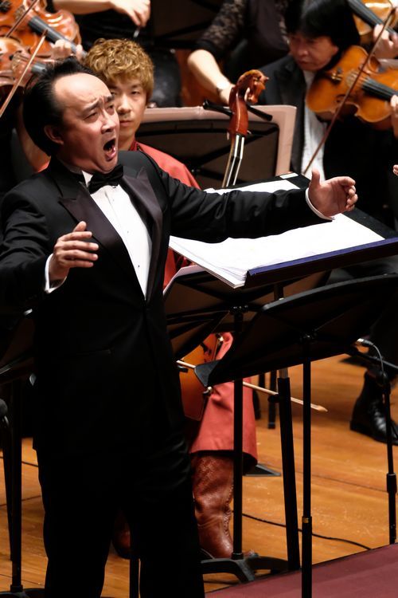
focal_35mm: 468
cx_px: 199
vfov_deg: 4.4
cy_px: 299
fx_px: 7760
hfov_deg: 2.9
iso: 3200
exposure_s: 1/200
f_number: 5.2
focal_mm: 312
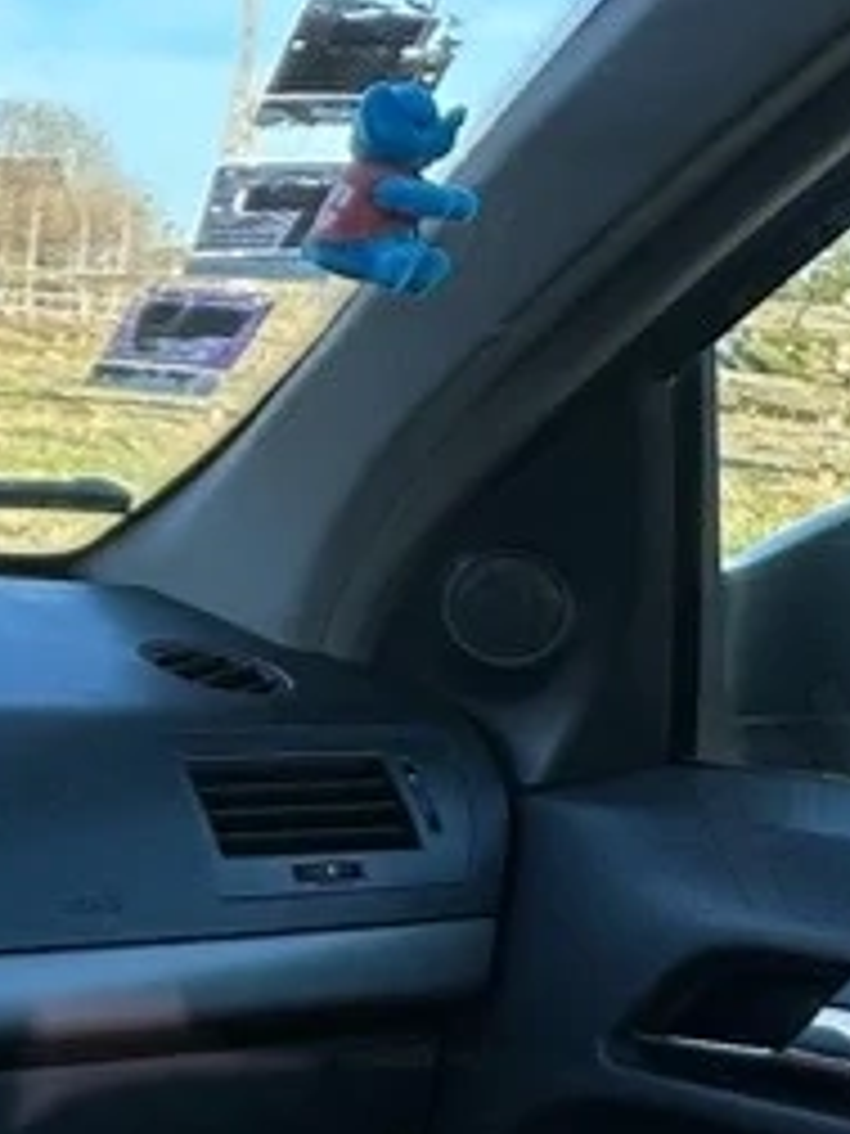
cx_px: -868
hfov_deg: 15.6
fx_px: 2423
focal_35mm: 74
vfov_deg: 26.3
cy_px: 688
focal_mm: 2.22
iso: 40
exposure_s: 1/273
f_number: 2.2
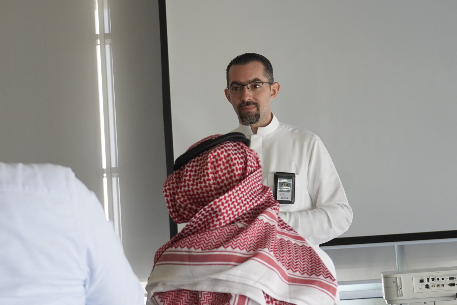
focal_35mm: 103
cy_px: 163
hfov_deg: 19.8
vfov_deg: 13.3
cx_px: 174
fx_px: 1305
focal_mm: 43
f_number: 5
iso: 1250
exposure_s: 1/160
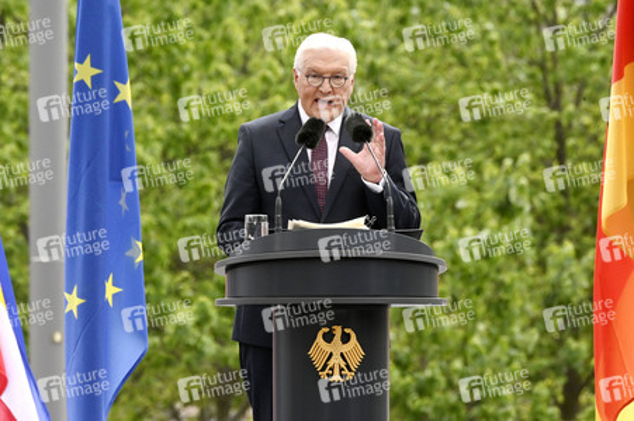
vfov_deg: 2.0
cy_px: 210
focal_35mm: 700
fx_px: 12318
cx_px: 317
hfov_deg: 2.9
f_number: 18
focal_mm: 700
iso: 4000
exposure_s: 1/640
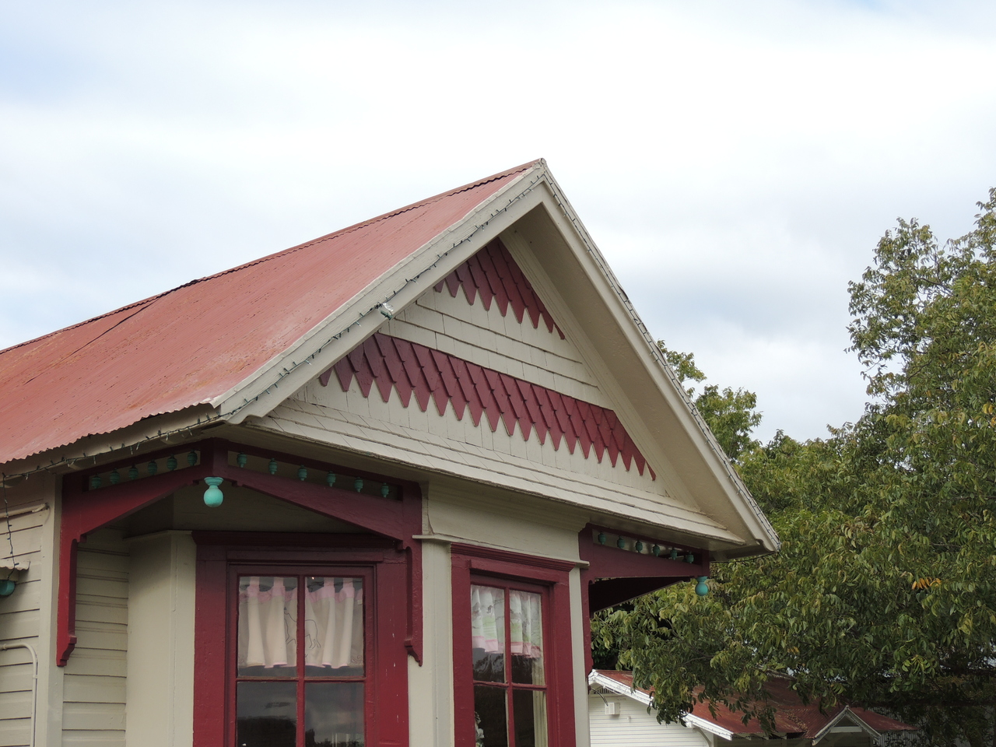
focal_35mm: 55
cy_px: 374
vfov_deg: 26.6
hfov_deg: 34.9
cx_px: 498
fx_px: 1583
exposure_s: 1/400
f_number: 3.7
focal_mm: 9.8
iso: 100
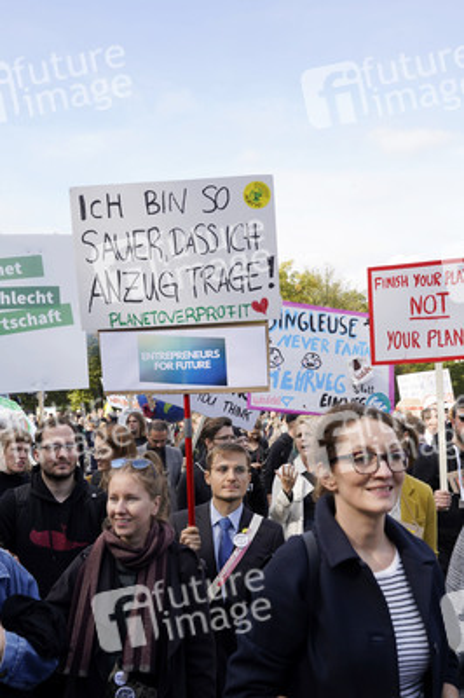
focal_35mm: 35
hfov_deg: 37.8
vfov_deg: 54.5
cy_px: 349
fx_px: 678
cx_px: 232
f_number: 9
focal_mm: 35
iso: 160
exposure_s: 1/125
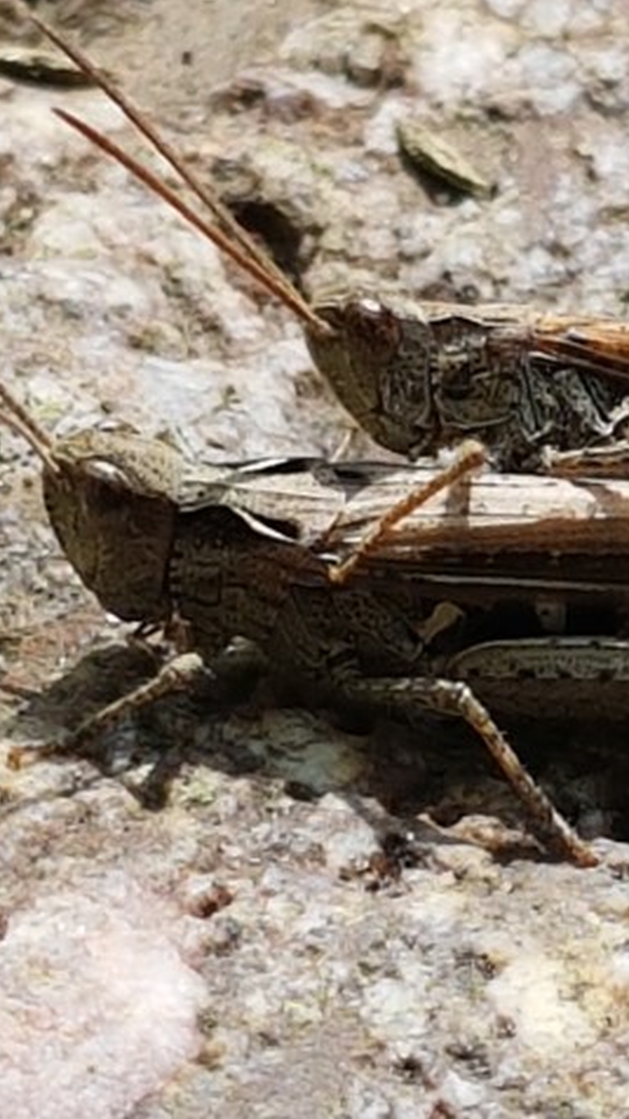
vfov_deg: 52.8
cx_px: 688
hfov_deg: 28.4
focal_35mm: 38
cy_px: 558
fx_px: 1128
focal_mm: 4.2
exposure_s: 1/1692
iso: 50
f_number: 1.7
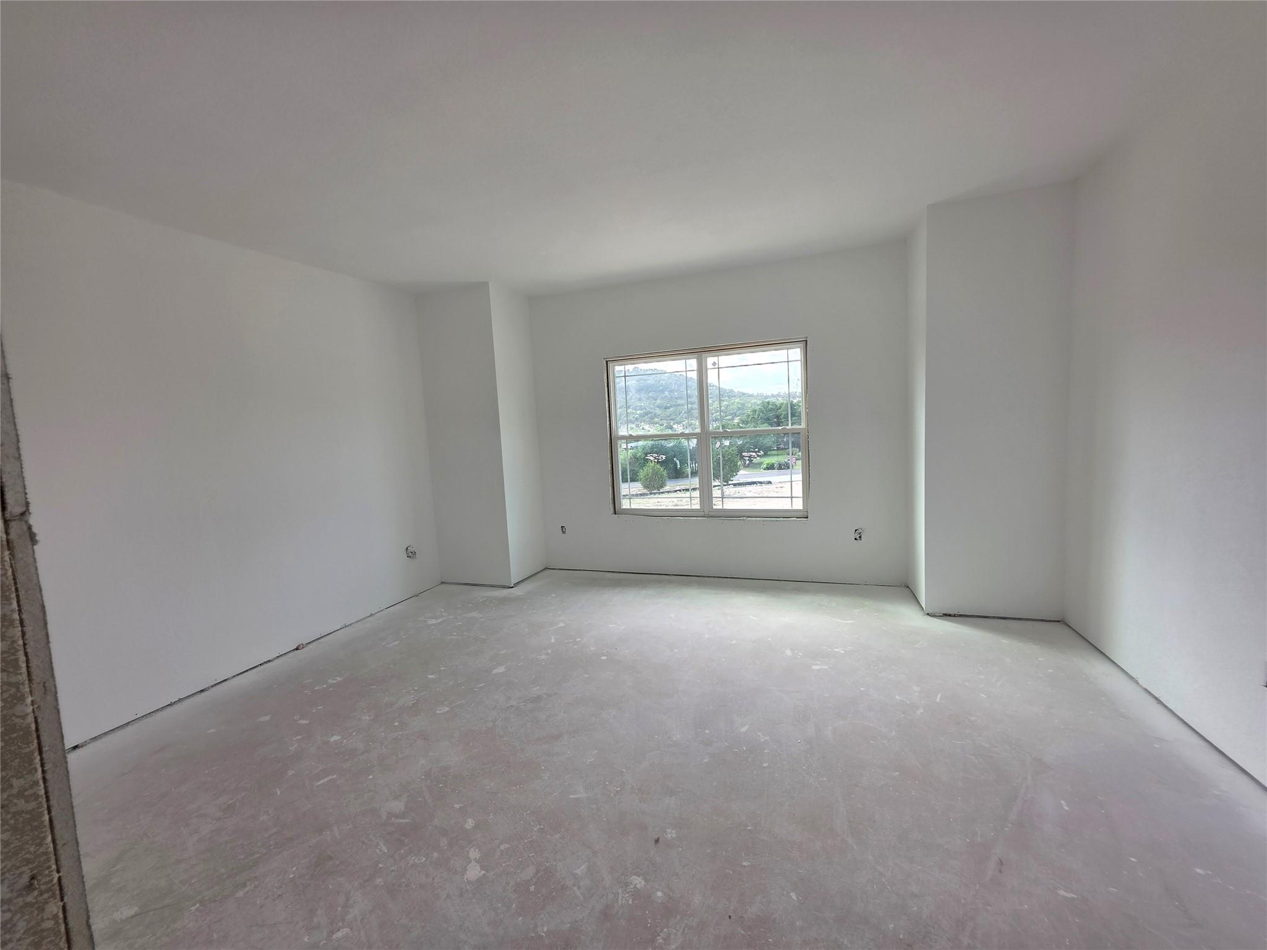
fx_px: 476
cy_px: 475
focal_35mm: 13
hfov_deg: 106.2
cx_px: 634
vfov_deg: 89.9
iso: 32
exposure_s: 1/120
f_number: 1.9
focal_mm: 2.2
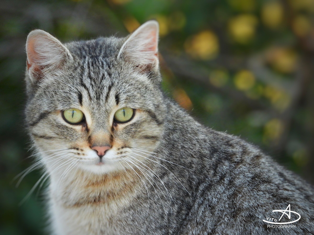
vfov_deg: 1.6
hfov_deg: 2.1
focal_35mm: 930
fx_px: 8436
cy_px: 118
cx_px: 157
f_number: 5.6
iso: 450
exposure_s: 1/125
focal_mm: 167
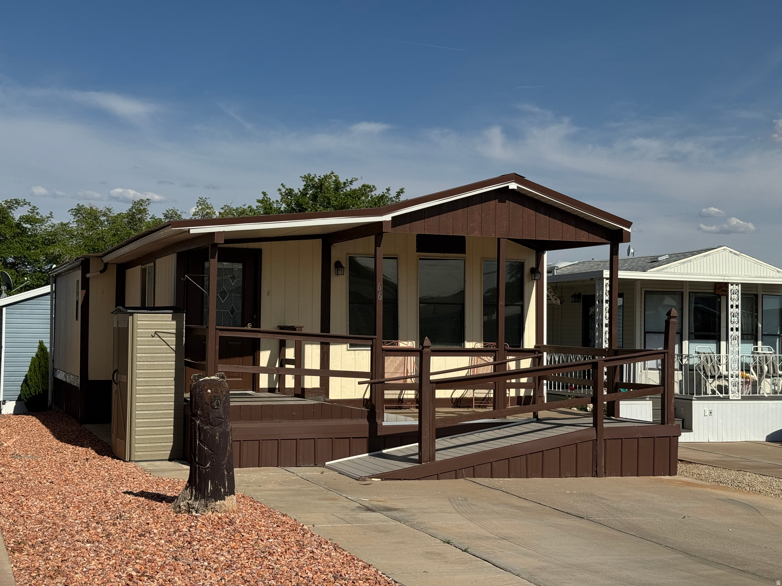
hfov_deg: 39.7
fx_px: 1084
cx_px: 391
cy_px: 293
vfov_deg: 30.3
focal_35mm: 48
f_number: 1.78
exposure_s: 1/7937
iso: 64
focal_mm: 6.76
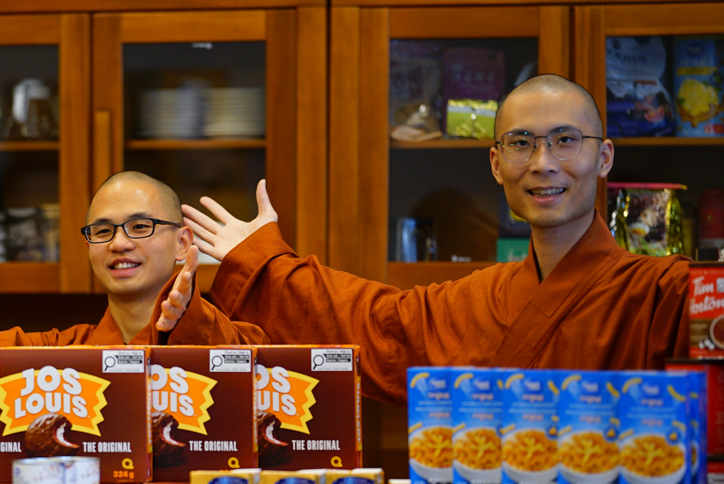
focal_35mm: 242
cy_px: 325
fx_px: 4870
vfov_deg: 5.7
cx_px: 108
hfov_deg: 8.5
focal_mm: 135
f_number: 1.8
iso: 400
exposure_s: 1/125
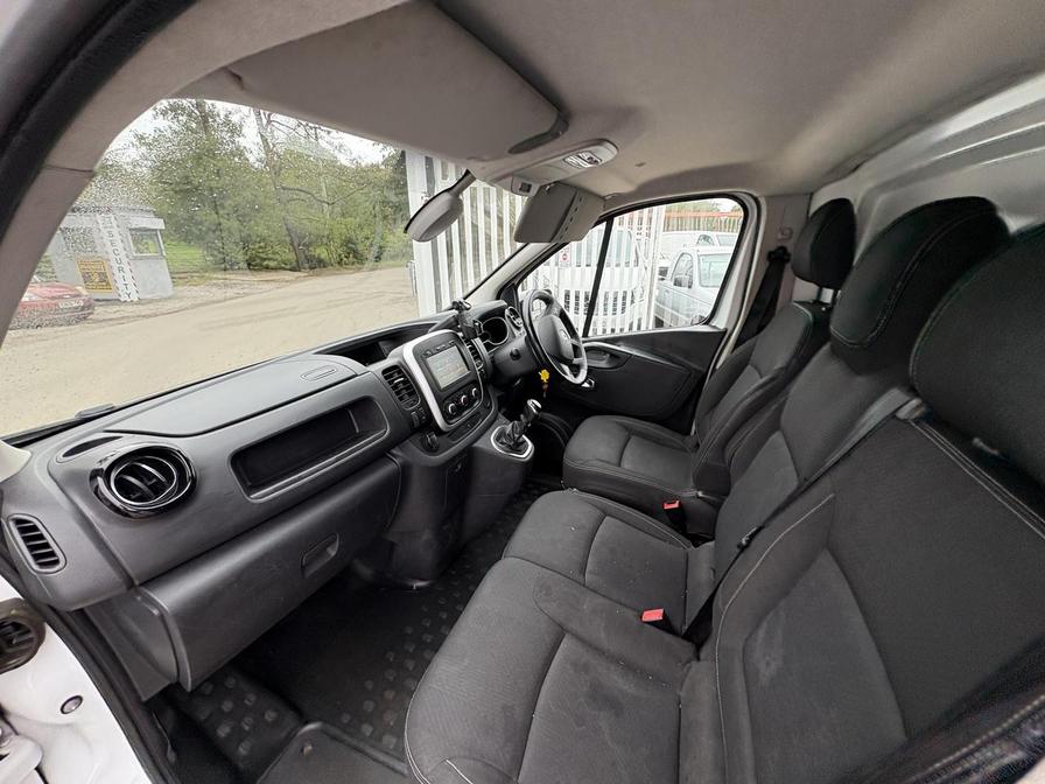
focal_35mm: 14
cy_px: 392
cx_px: 522
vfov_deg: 85.7
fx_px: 423
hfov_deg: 102.1
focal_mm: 2.22
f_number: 2.2
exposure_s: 1/99
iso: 125
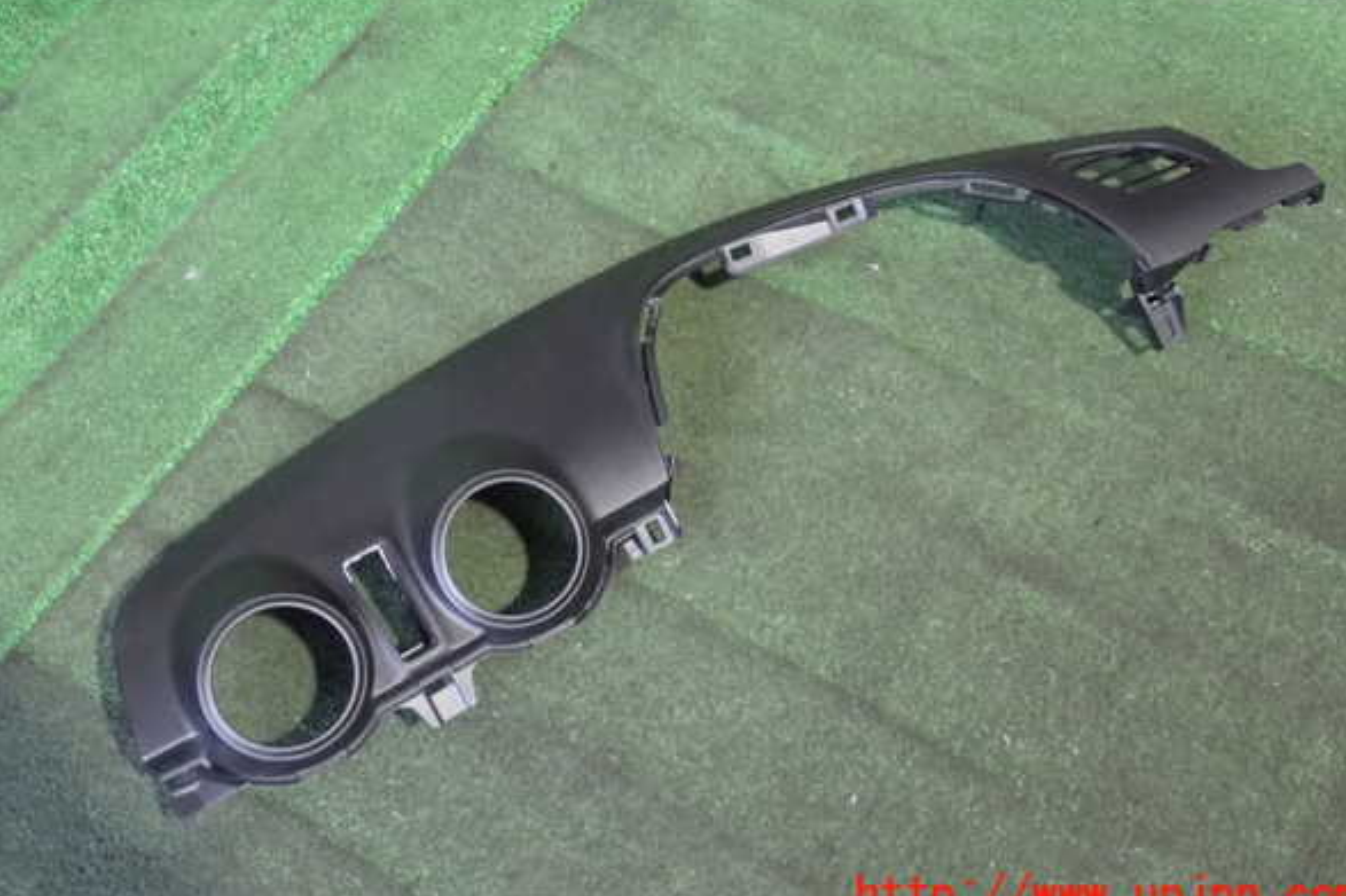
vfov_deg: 27.0
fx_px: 1869
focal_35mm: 50
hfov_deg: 39.6
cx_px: 686
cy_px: 410
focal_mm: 8.4
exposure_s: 1/13
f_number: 4.5
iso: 1250
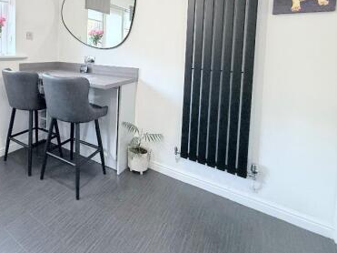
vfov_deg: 57.4
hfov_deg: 72.0
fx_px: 214
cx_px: 91
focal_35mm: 22
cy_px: 58
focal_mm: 2.22
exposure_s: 1/100
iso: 320
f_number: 2.2
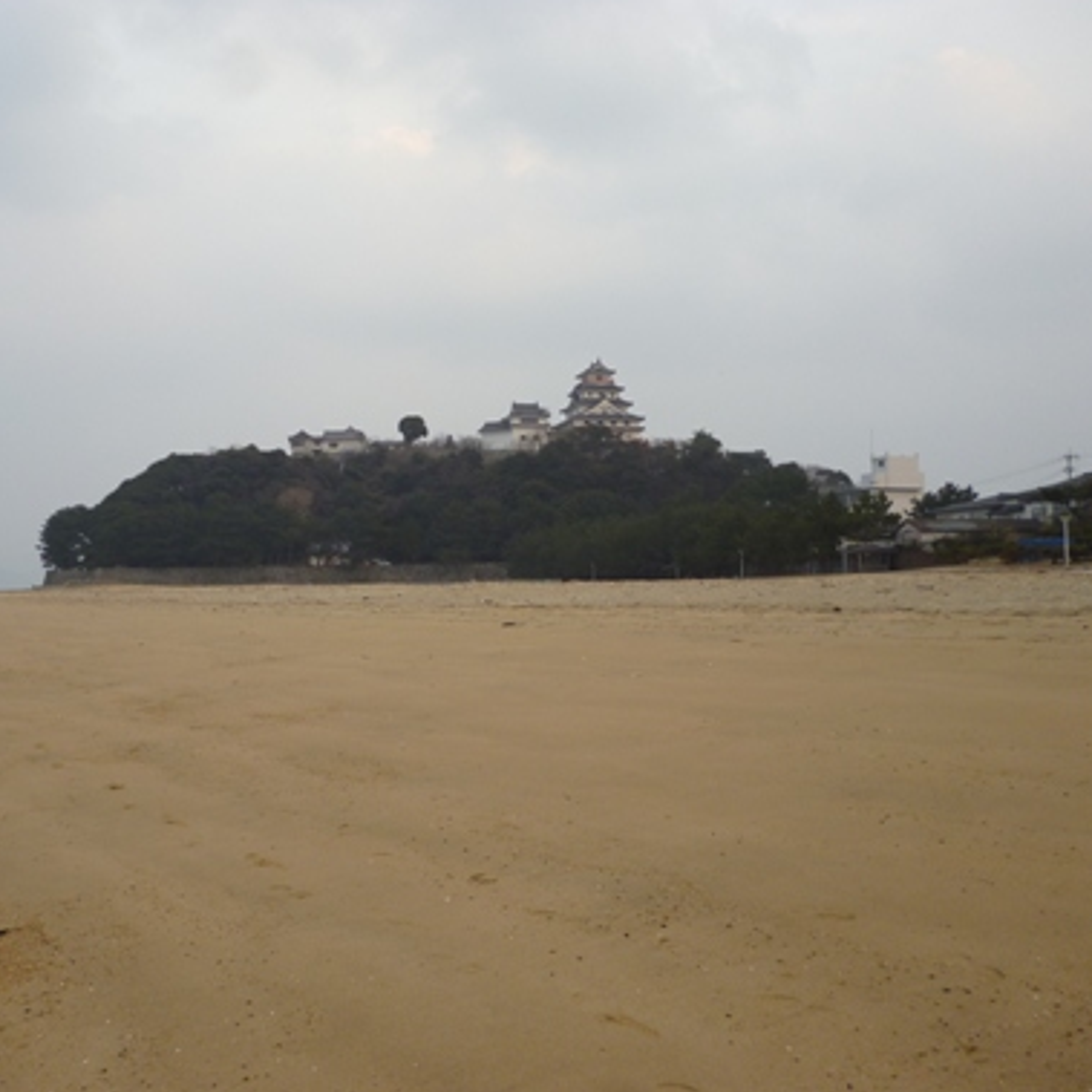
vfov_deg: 48.4
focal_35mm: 34
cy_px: 553
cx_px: 455
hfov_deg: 48.3
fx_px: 1213
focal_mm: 5
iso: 100
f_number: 3.1
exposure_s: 1/60
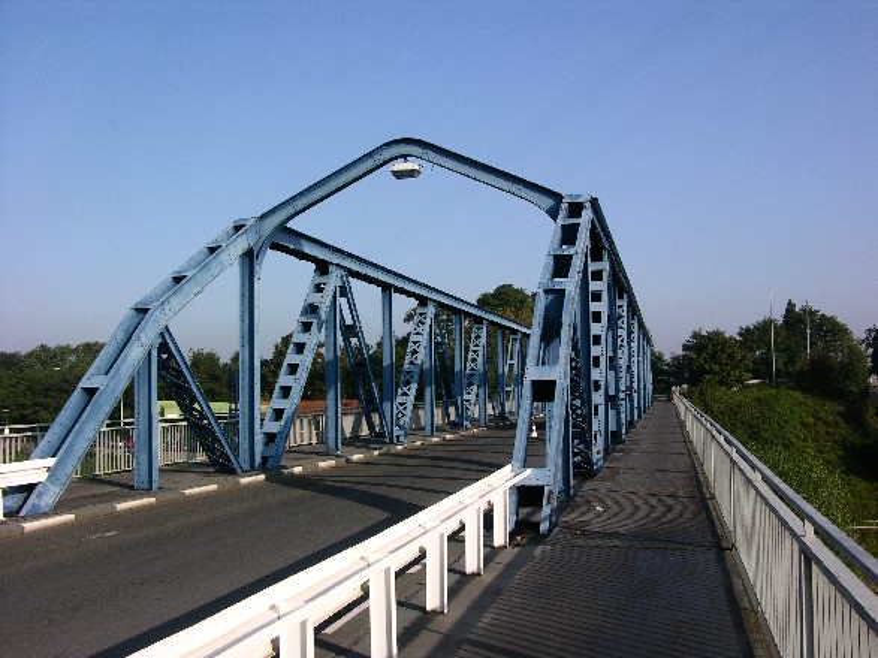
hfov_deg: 52.6
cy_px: 329
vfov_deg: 40.7
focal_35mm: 35
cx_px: 439
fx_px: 888
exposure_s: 1/141
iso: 50
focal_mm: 8.9
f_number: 8
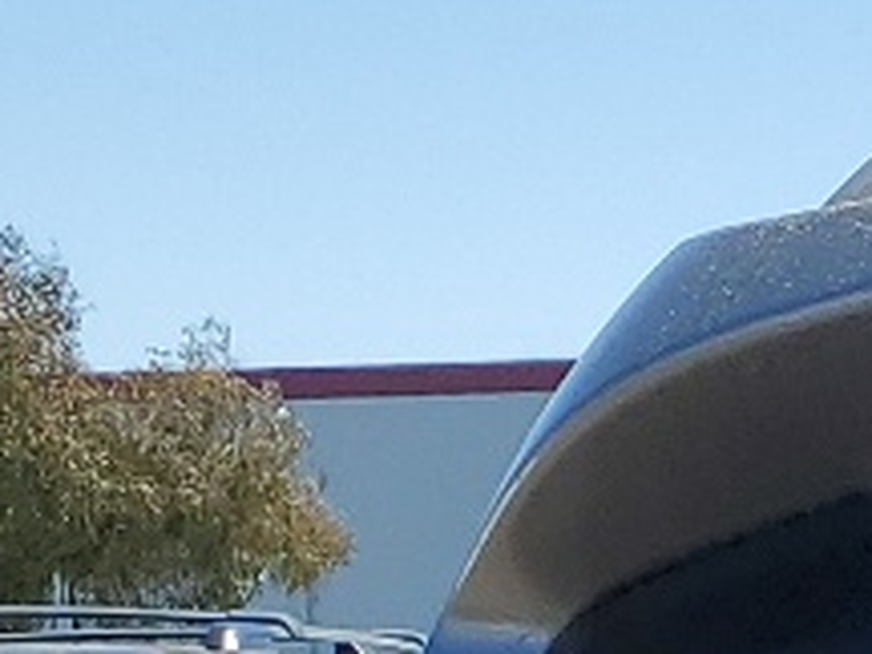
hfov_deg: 8.9
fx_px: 4862
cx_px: 2329
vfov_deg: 6.9
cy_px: 2019
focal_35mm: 193
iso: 50
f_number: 1.5
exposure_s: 1/2500
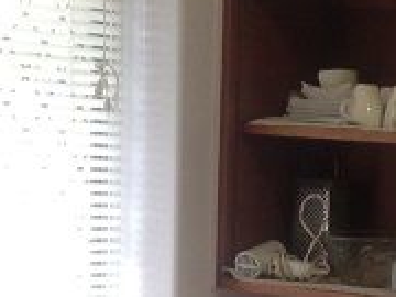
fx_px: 1716
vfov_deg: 9.5
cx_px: 455
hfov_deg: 12.9
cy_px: 491
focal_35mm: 150
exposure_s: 1/20
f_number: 2.4
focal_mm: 4.13
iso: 80
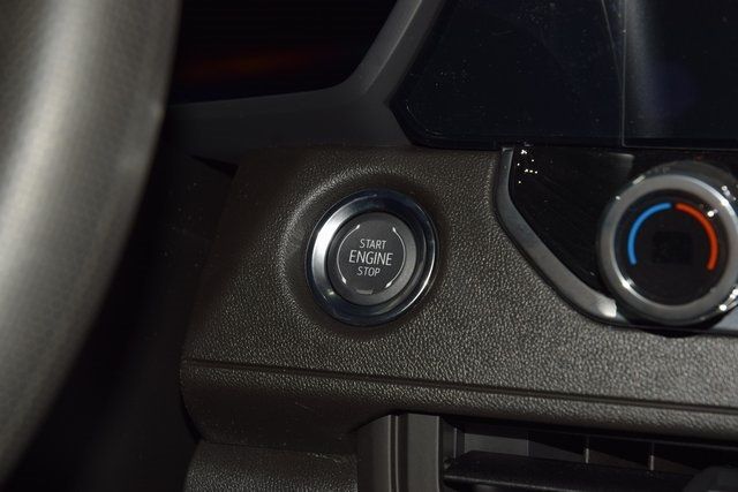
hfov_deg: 19.5
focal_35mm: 105
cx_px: 369
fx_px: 2153
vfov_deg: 13.0
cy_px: 246
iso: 100
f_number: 8
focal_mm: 70
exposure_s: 1/125
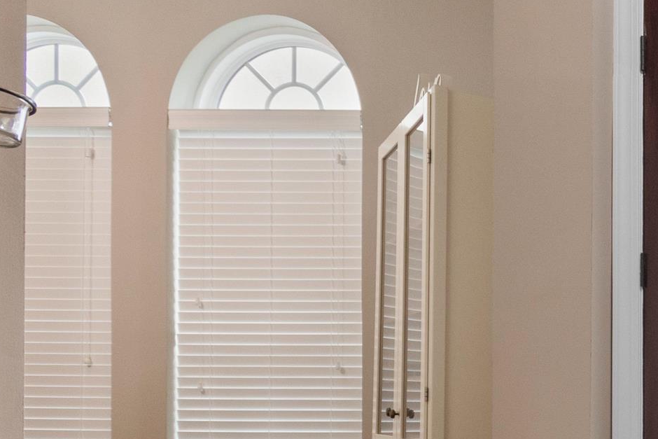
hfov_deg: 29.5
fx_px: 896
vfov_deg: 26.6
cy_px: 398
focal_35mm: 49
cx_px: 920
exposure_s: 1/3
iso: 100
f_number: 4.5
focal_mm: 10
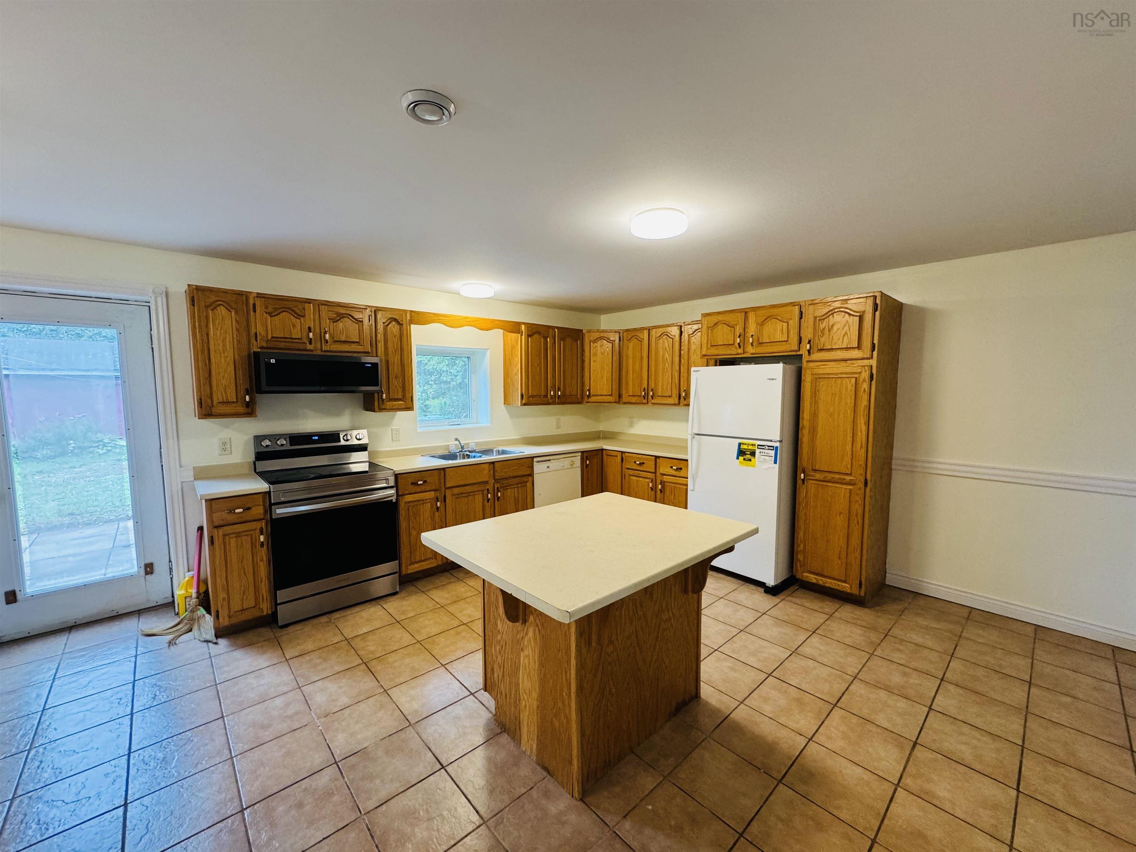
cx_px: 568
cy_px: 426
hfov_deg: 102.1
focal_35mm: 14
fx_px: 459
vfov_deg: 85.7
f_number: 2.2
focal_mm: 2.22
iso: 200
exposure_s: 1/60
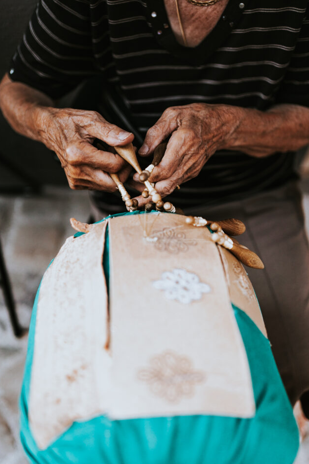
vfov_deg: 53.1
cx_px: 156
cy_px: 234
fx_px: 464
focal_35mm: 36
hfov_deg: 36.9
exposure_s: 1/1000
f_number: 1.8
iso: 100
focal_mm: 35
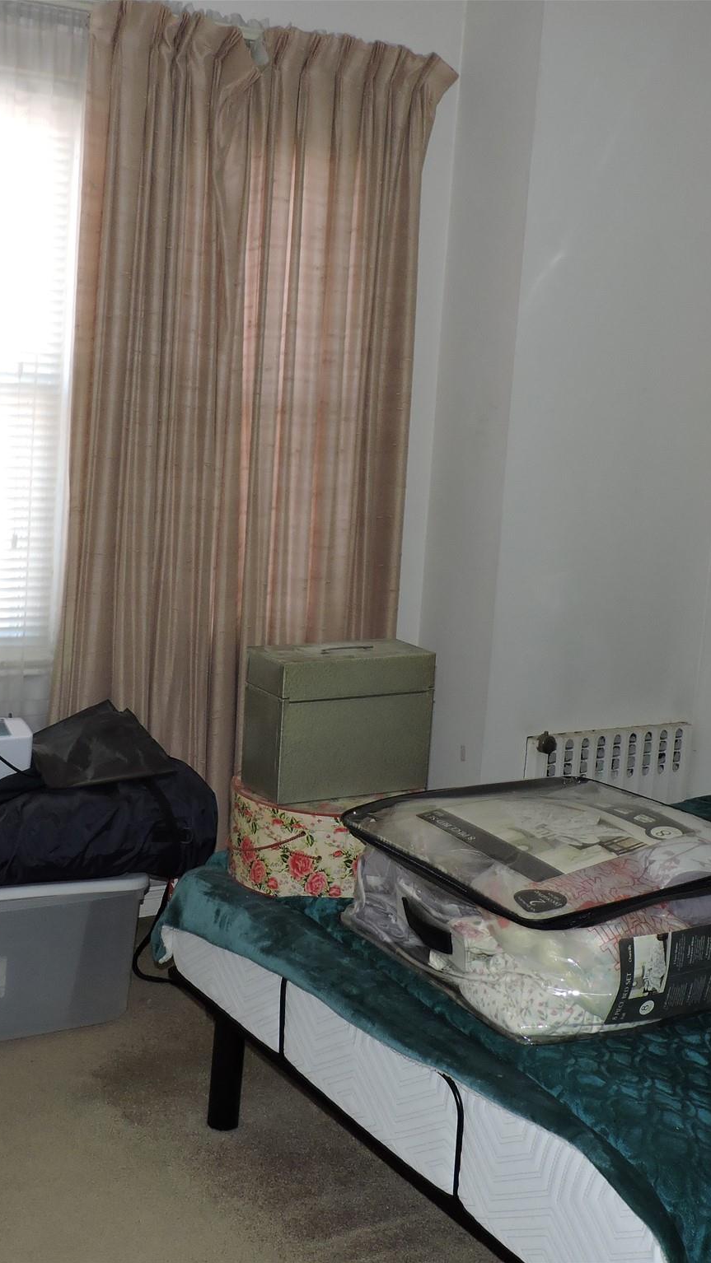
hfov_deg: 24.9
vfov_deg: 42.9
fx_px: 1609
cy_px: 632
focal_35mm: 48
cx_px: 330
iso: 200
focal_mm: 5.9
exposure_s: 1/30
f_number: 3.2
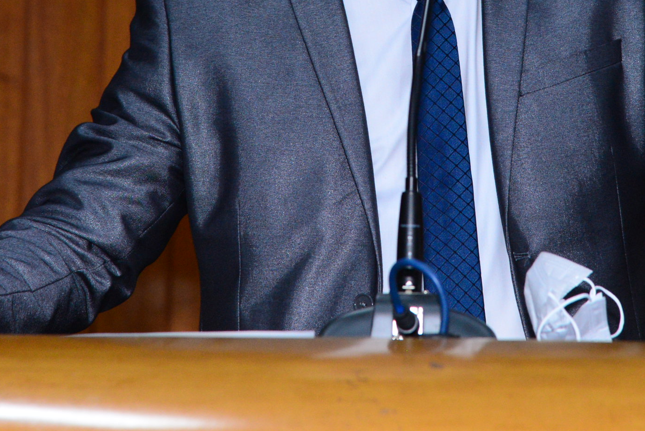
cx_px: 412
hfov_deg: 9.0
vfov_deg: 6.0
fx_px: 4087
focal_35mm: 228
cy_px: -14
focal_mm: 105
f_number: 5
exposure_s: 1/125
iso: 3200
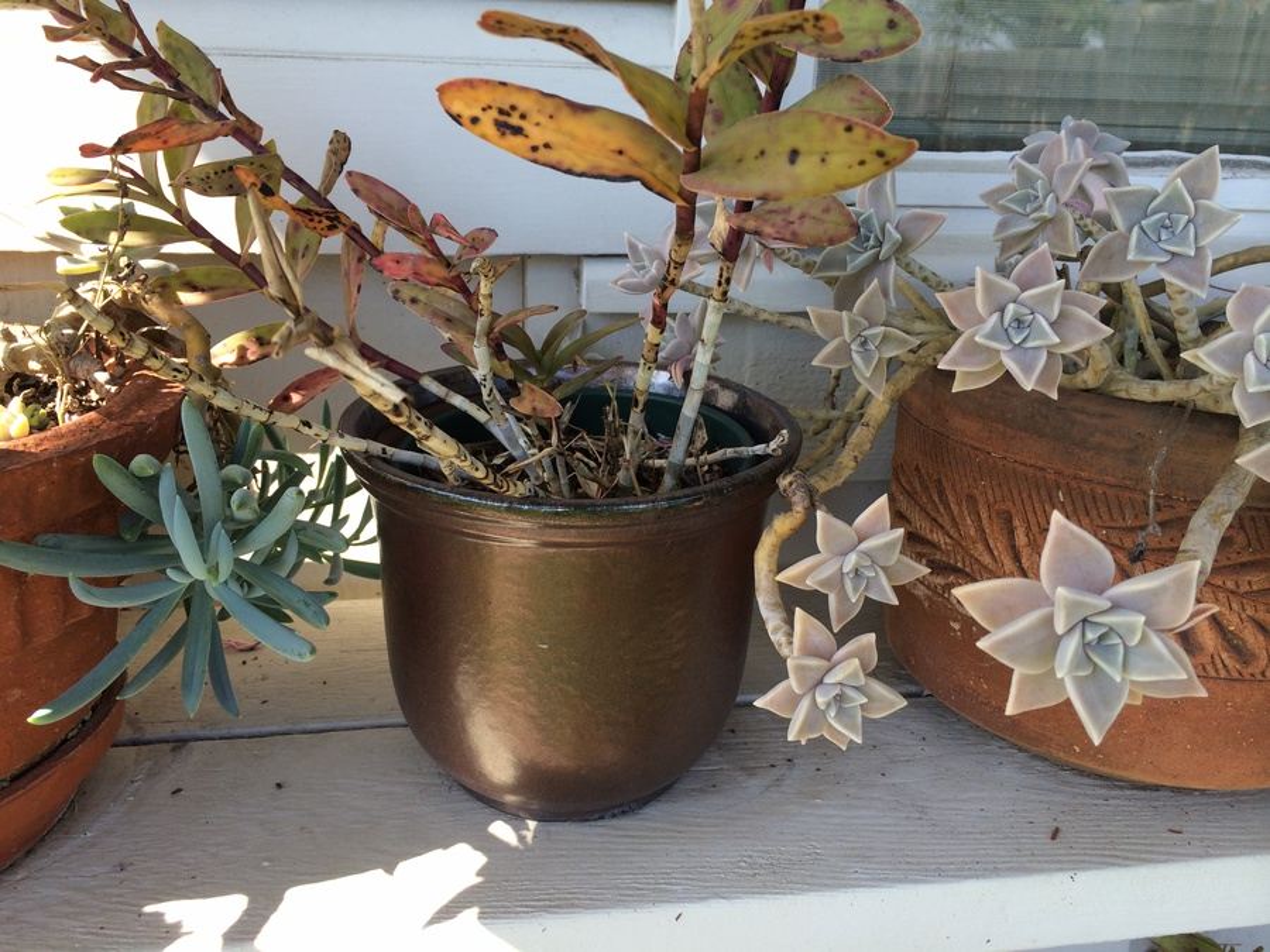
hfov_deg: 60.0
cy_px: 476
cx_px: 635
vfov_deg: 46.8
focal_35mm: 30
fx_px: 1101
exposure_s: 1/304
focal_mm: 4.12
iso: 32
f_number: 2.2
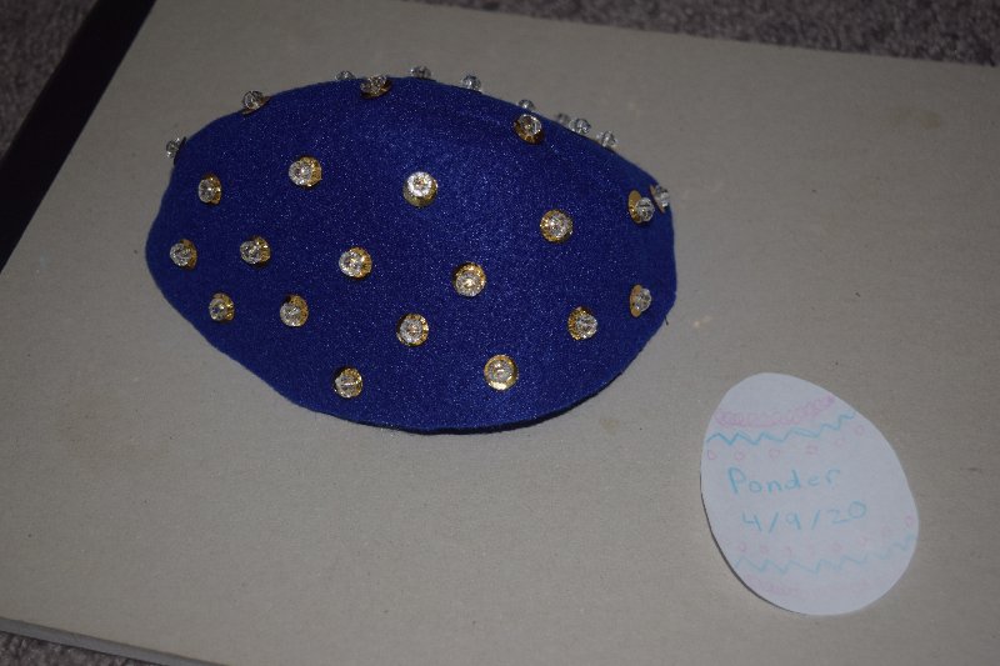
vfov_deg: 25.0
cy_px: 333
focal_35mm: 54
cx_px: 500
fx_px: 1500
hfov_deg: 36.9
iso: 280
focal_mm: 36
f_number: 4.8
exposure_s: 1/60
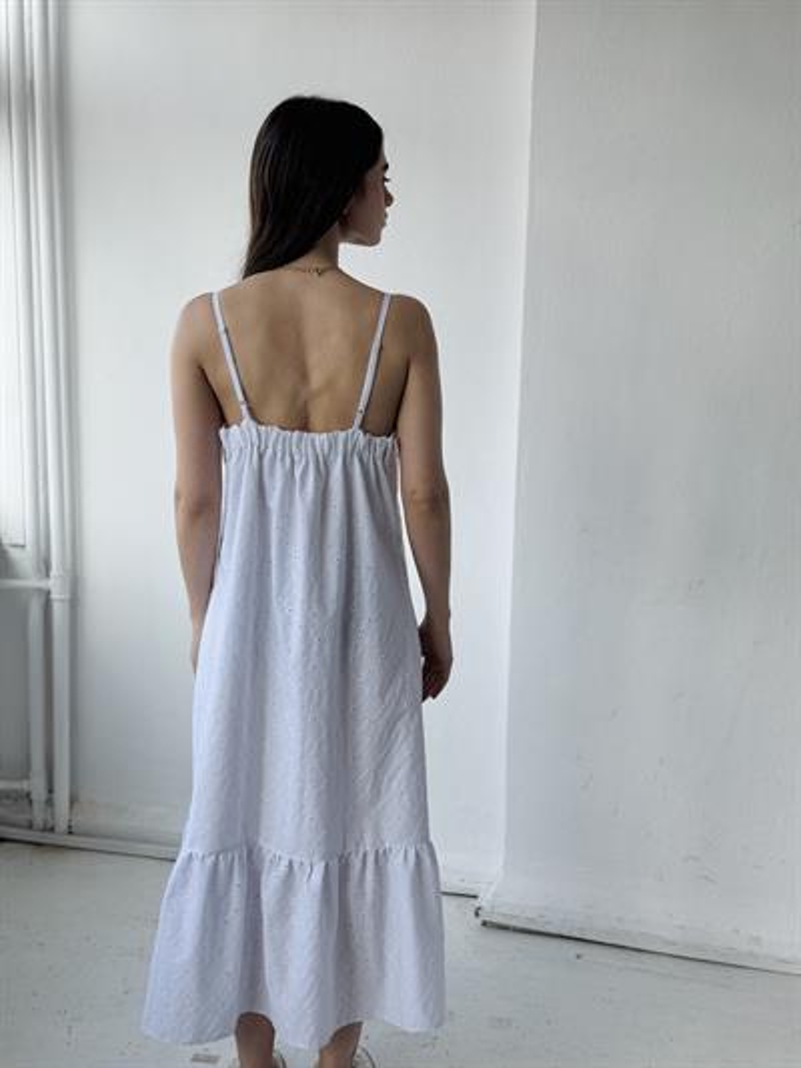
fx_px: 1480
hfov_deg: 30.3
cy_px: 534
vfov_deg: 39.6
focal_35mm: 48
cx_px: 400
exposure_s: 1/454
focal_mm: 6.76
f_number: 1.78
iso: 64
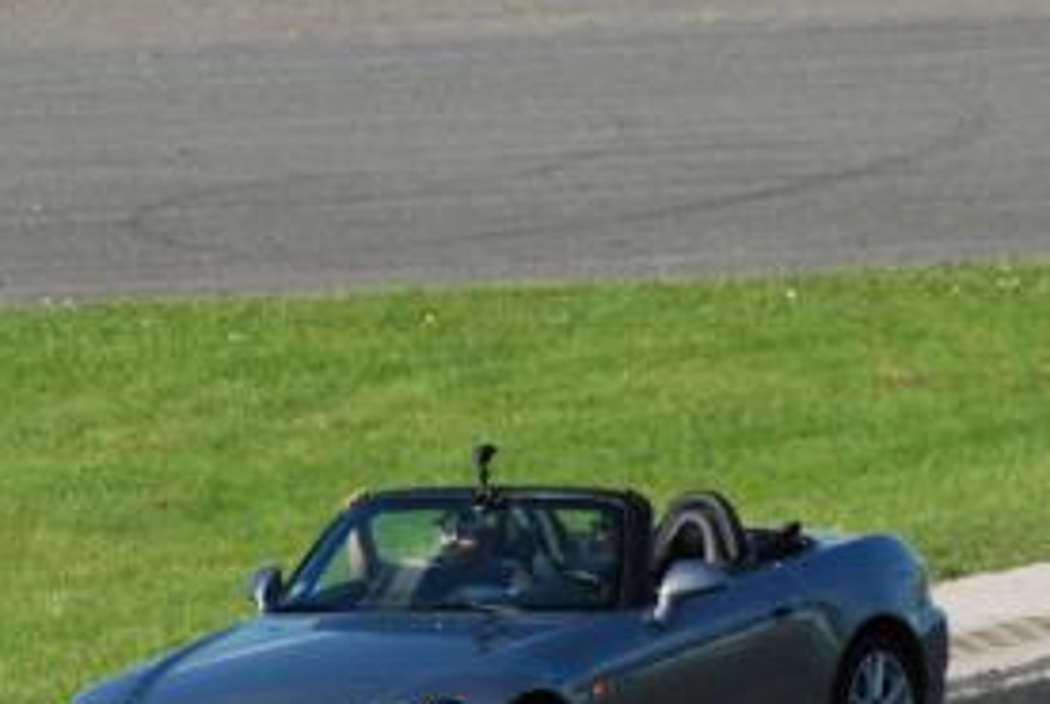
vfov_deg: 1.7
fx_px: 24393
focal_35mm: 835
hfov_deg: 2.5
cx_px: 350
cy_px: 655
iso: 400
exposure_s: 1/1600
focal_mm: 240
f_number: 5.6
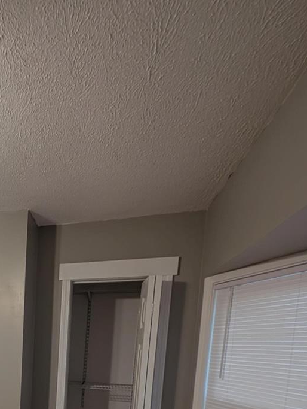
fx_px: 319
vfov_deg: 54.9
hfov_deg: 42.2
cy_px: 382
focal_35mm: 27
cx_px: -19
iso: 110
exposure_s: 1/30
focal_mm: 2.23
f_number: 1.95
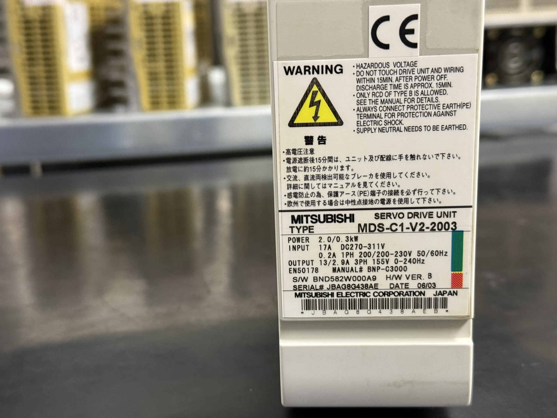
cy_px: 209
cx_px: 278
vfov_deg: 30.3
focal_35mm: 48
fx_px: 772
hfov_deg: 39.7
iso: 320
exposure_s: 1/33
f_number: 1.78
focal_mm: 6.76
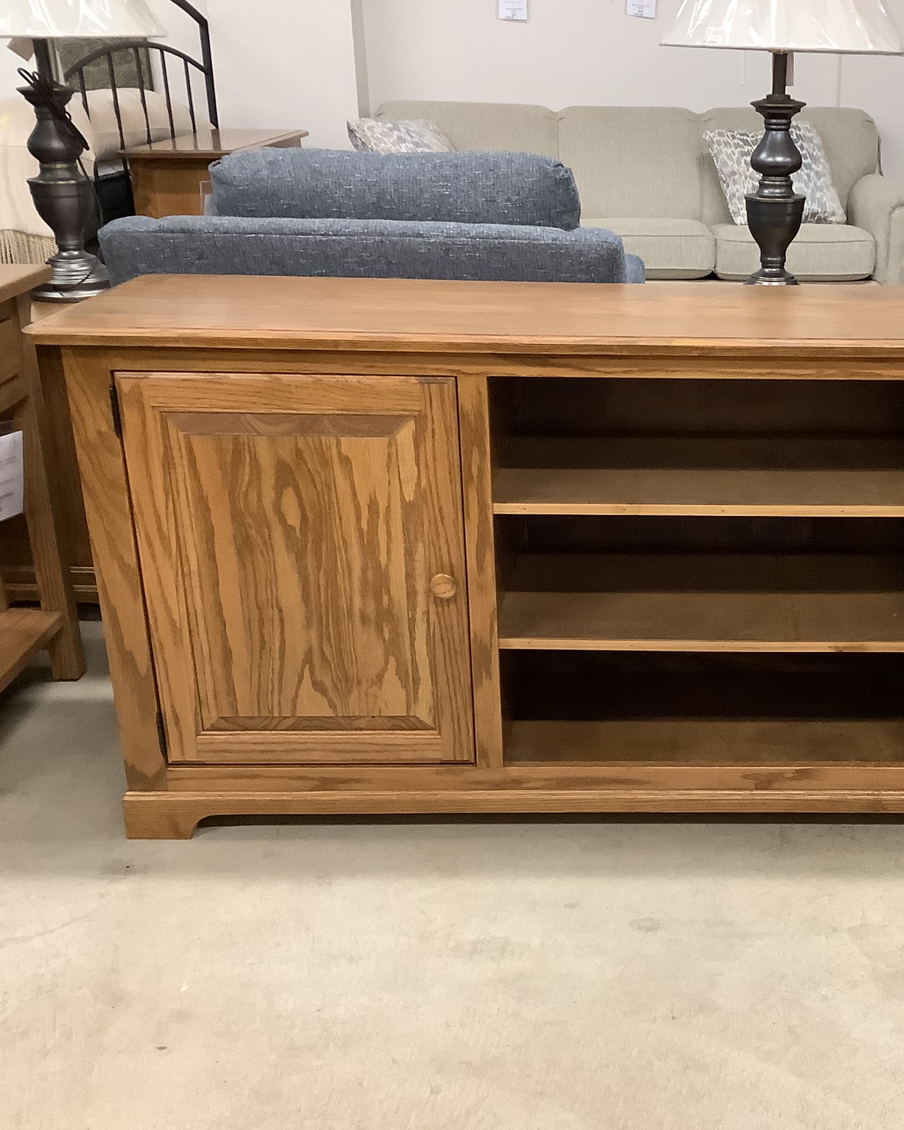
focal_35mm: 41
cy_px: 568
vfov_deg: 44.8
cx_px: 698
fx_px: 1371
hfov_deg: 35.5
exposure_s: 1/40
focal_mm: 3.3
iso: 320
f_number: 2.4
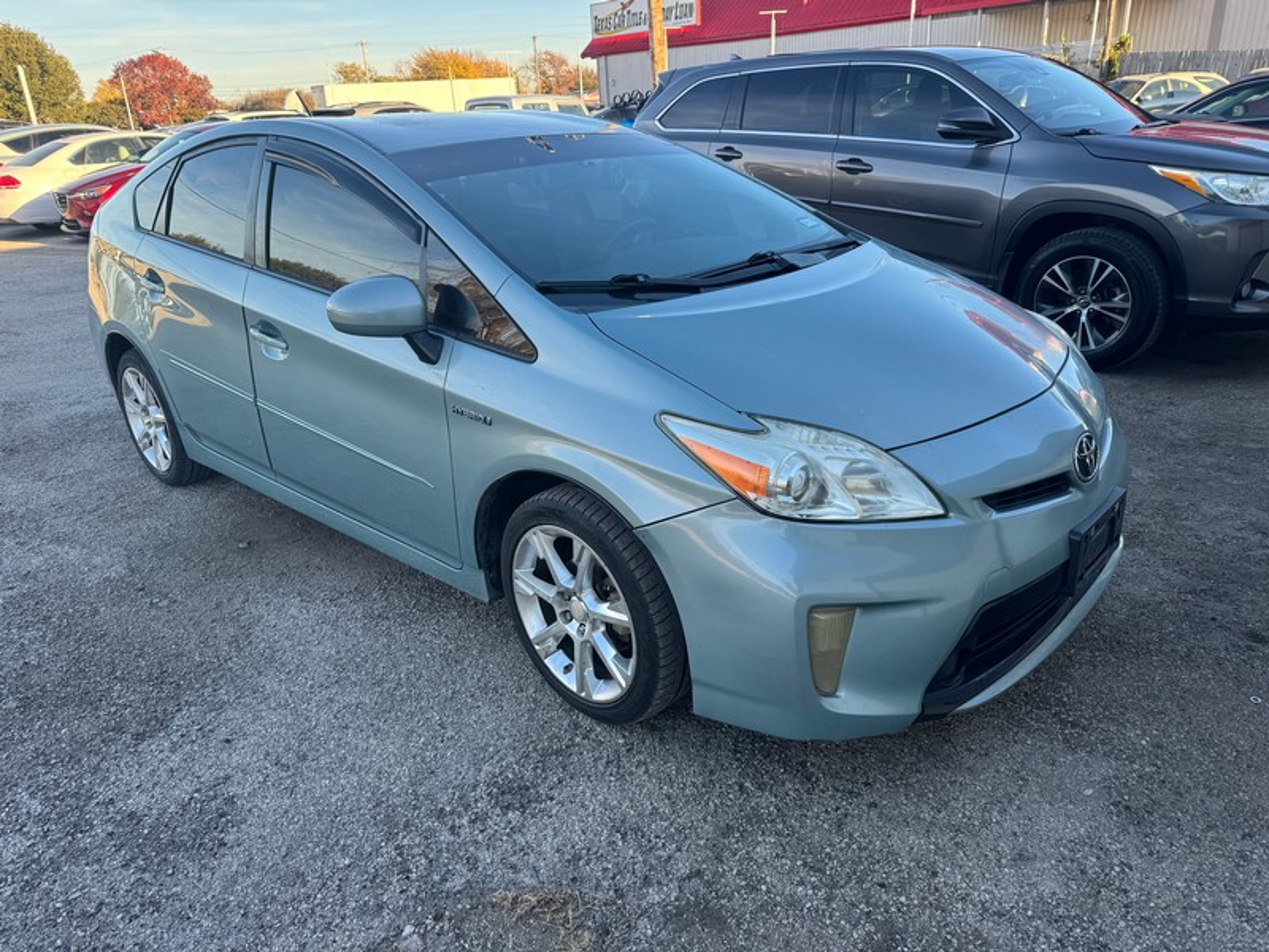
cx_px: 634
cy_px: 476
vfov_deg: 56.8
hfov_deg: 71.6
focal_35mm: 24
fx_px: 880
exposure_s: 1/436
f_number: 1.78
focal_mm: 6.76
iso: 80
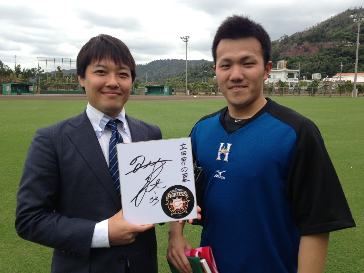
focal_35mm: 33
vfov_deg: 42.9
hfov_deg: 55.4
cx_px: 182
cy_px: 136
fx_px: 347
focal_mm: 4.12
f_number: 2.4
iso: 50
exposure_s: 1/304
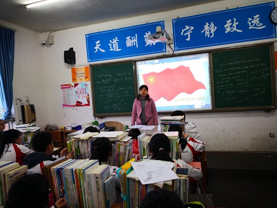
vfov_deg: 51.4
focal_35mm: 27
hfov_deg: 65.3
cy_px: 104
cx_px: 138
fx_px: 216
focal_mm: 3.95
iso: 200
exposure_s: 1/60
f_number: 1.6
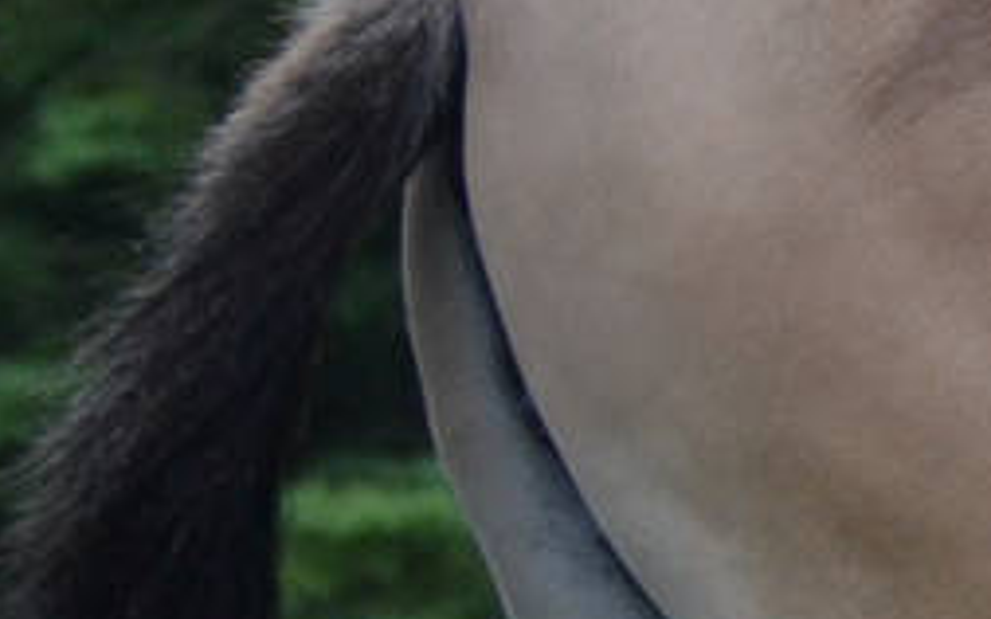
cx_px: 2899
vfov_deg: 1.7
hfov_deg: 2.8
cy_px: 668
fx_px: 20332
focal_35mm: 753
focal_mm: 78
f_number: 5.6
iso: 640
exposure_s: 1/500
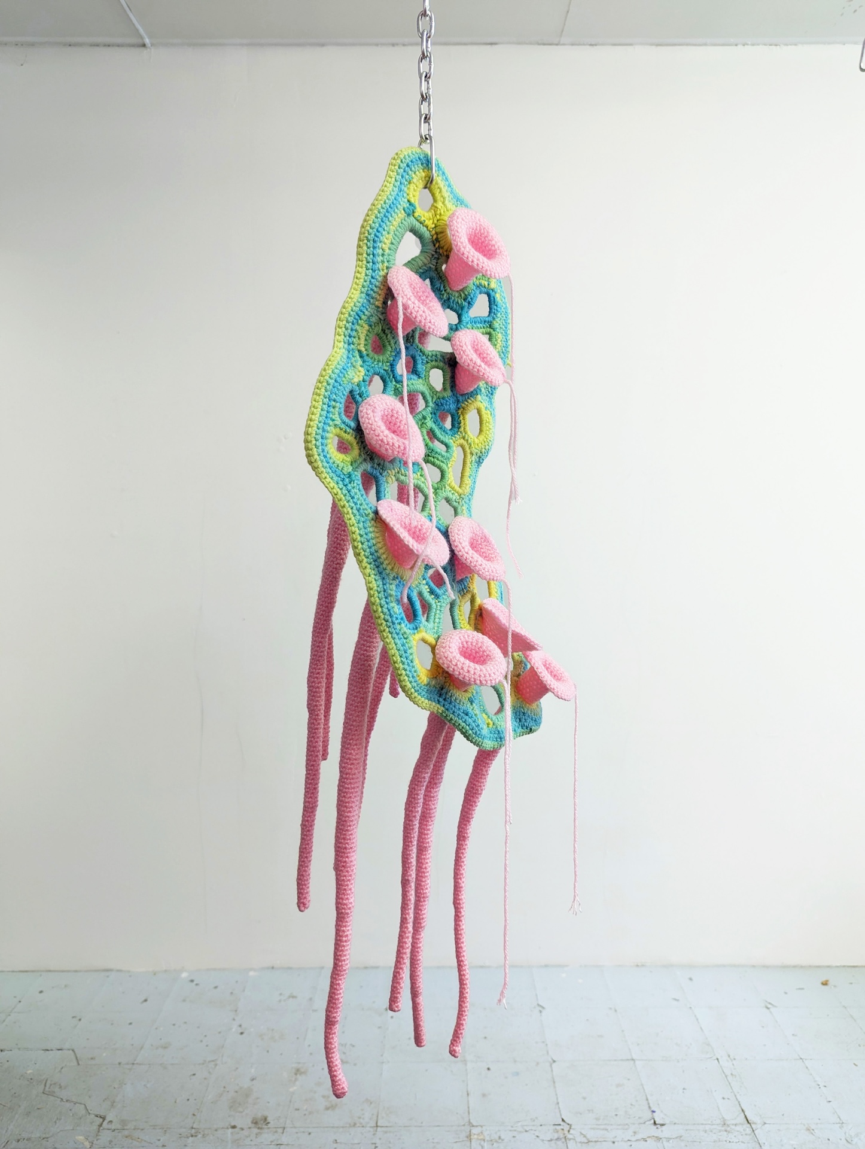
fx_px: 798
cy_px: 574
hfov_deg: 56.9
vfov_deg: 71.5
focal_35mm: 24
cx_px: 432
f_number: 1.85
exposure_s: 1/25.6
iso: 60
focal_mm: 6.81
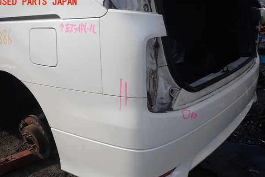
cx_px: 130
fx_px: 236
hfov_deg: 58.7
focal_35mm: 32
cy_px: 98
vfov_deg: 41.1
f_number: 3.2
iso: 100
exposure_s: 1/1000
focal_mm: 5.4
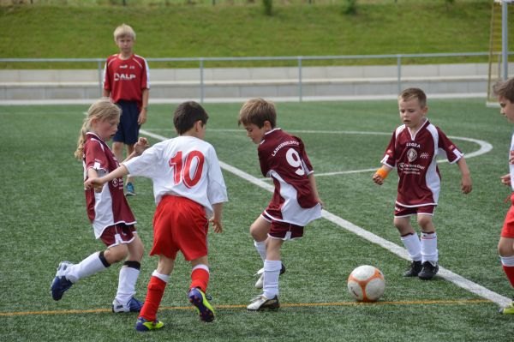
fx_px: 2397
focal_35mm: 168
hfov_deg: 12.2
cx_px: 257
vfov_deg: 8.2
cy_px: 171
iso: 400
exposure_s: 1/1250
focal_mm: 112
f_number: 5.3
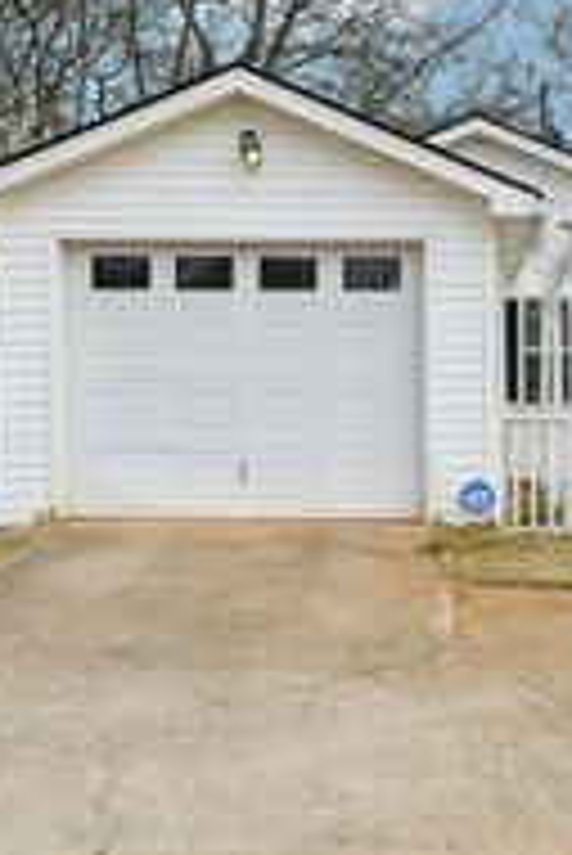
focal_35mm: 63
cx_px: 455
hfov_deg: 21.4
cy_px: 412
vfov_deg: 31.9
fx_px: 1499
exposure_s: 1/1250
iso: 400
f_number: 8
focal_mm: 24
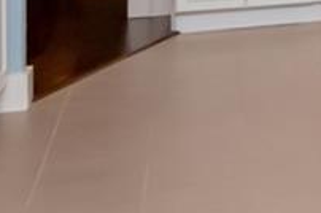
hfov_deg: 11.9
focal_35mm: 131
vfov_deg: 9.7
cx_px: 820
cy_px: -210
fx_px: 1166
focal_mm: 11
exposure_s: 1/200
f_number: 7.1
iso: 1000
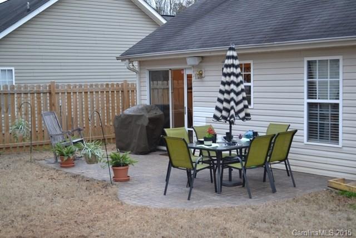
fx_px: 504
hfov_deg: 38.9
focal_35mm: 51
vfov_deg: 26.5
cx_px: 178
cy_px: 119
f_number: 5
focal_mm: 34
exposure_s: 1/60
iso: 500
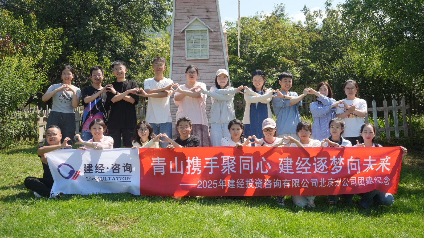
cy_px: 112
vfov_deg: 29.7
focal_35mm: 40
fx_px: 450
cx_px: 213
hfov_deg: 50.5
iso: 125
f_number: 6.3
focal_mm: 38
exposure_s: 1/250
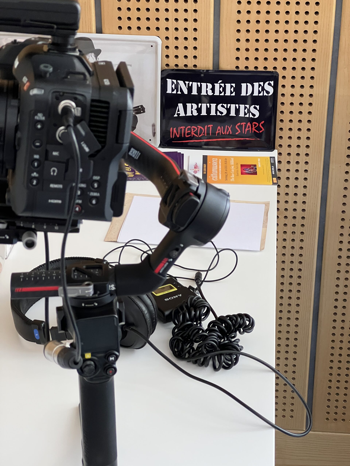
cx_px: 175
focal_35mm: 77
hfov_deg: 19.1
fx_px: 1038
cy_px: 233
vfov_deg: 25.3
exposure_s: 1/50
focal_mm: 9
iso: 400
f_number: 2.8
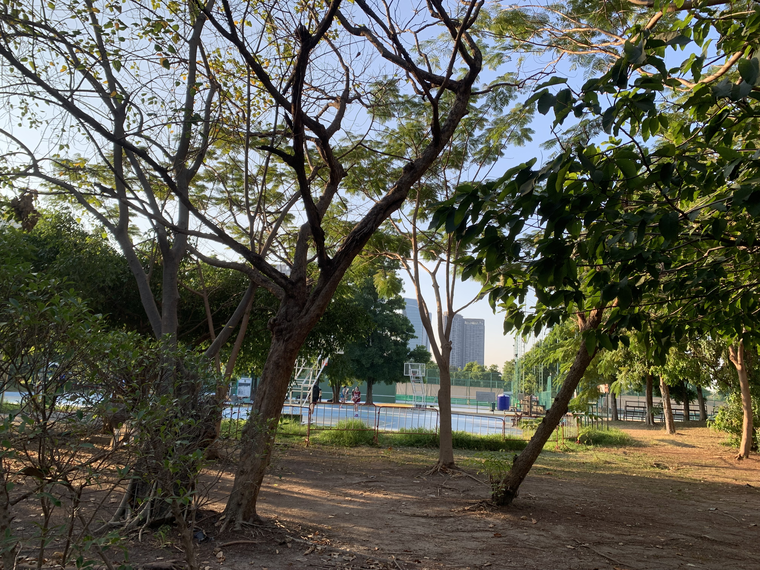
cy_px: 285
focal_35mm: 26
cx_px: 380
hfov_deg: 67.3
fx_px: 571
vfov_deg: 53.1
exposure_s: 1/512
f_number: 1.8
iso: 25
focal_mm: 4.25
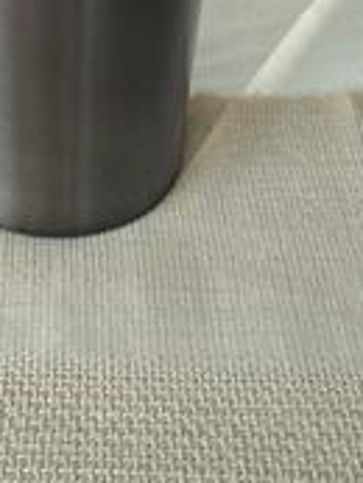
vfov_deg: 20.7
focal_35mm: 80
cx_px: 11
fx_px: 1117
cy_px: -247
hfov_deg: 18.1
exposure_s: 1/706
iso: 32
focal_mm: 4.25
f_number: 1.8
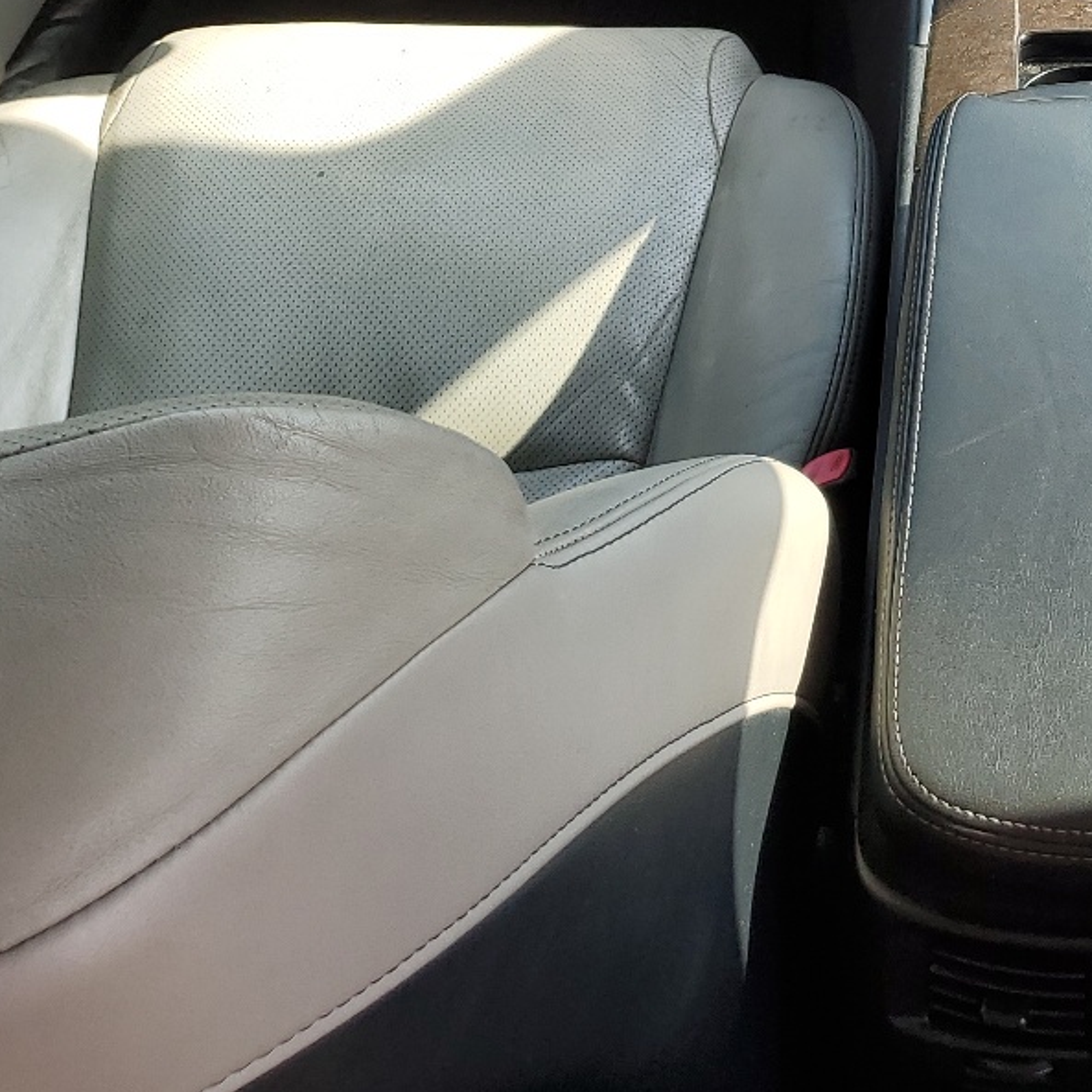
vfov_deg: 26.2
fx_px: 2213
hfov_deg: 26.2
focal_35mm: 62
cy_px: -7
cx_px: 1105
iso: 50
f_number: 1.5
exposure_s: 1/294
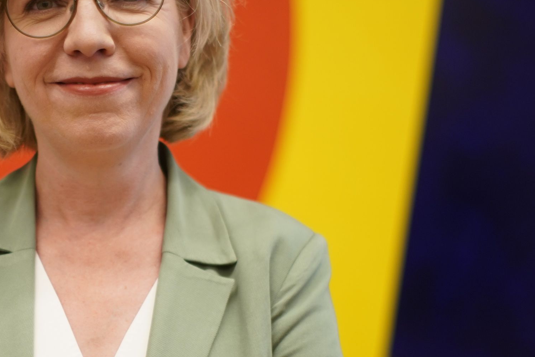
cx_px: 71
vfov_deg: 10.3
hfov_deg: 15.3
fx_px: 1977
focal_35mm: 133
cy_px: 225
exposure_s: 1/320
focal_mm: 50
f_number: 1.3
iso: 250
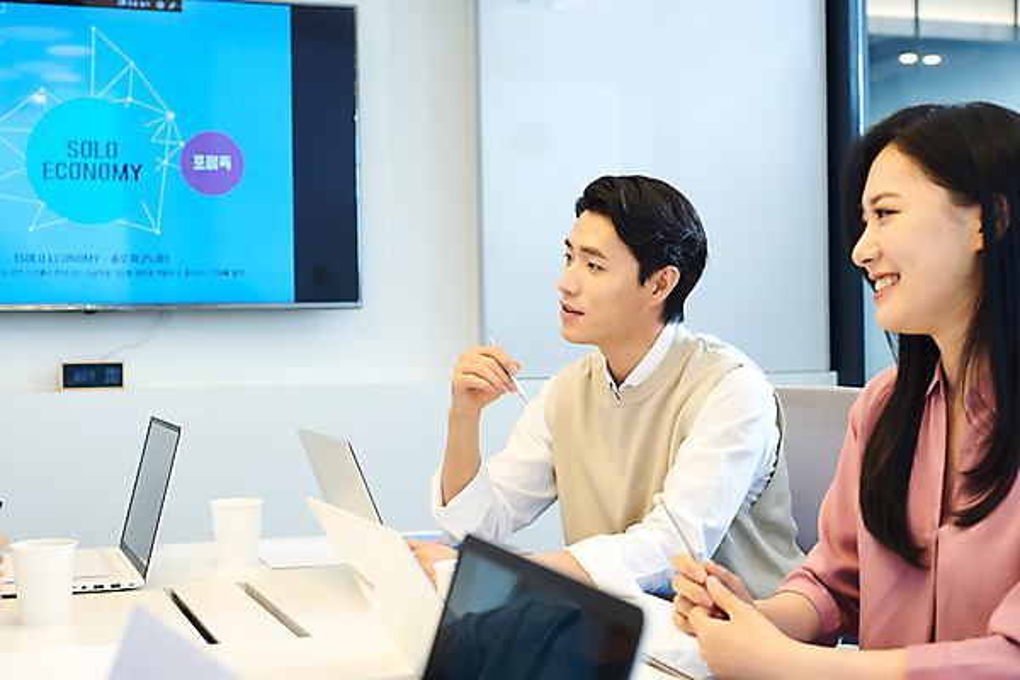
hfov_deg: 39.6
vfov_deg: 27.0
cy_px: 340
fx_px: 1417
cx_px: 510
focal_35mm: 50
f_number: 4.5
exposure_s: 1/80
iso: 250
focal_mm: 50
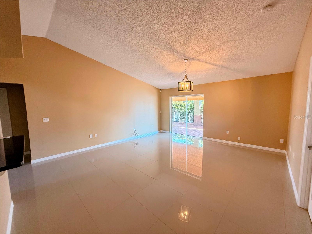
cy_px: 117
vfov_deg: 85.7
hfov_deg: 102.1
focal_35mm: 14
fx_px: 126
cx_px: 156
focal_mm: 2.22
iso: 500
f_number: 2.2
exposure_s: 1/120
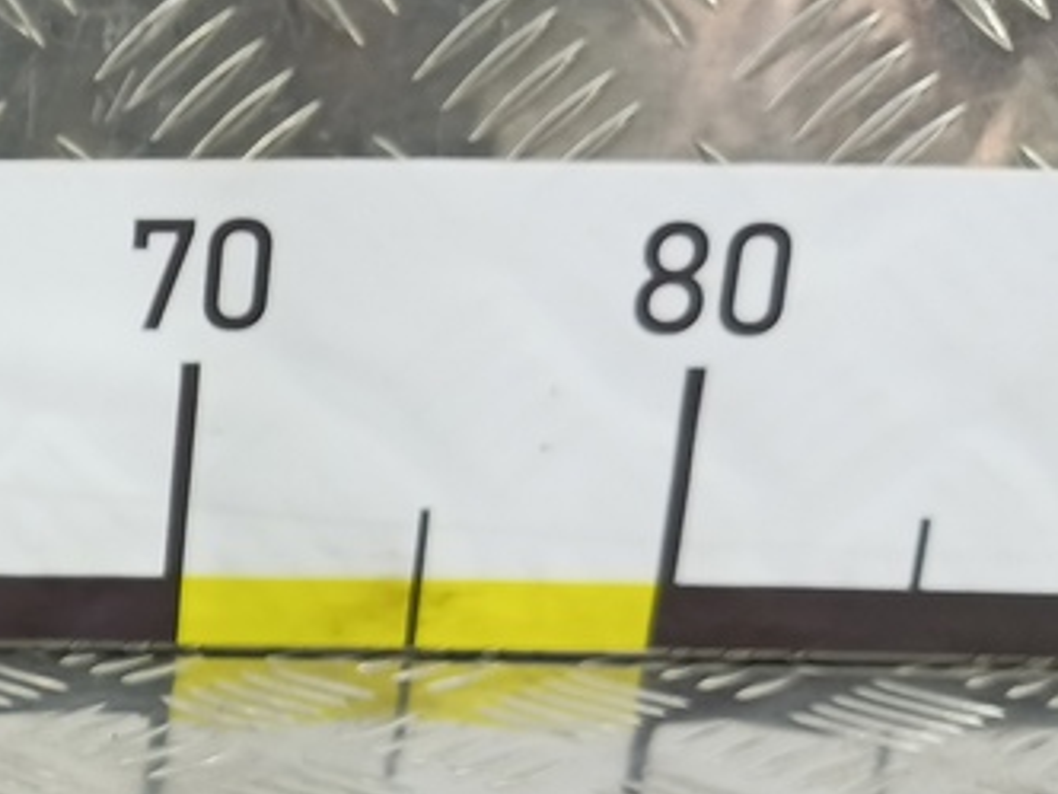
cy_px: 886
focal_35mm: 71
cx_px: -437
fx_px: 2170
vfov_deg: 19.8
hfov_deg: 23.2
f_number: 1.6
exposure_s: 1/50
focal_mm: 4.11
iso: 153
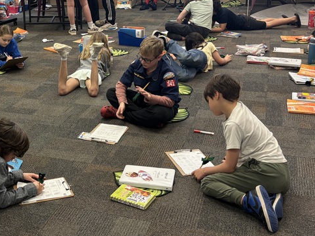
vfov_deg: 26.2
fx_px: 500
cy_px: 58
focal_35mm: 55
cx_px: 75
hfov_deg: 34.1
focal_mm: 5.96
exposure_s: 1/60
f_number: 1.6
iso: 80
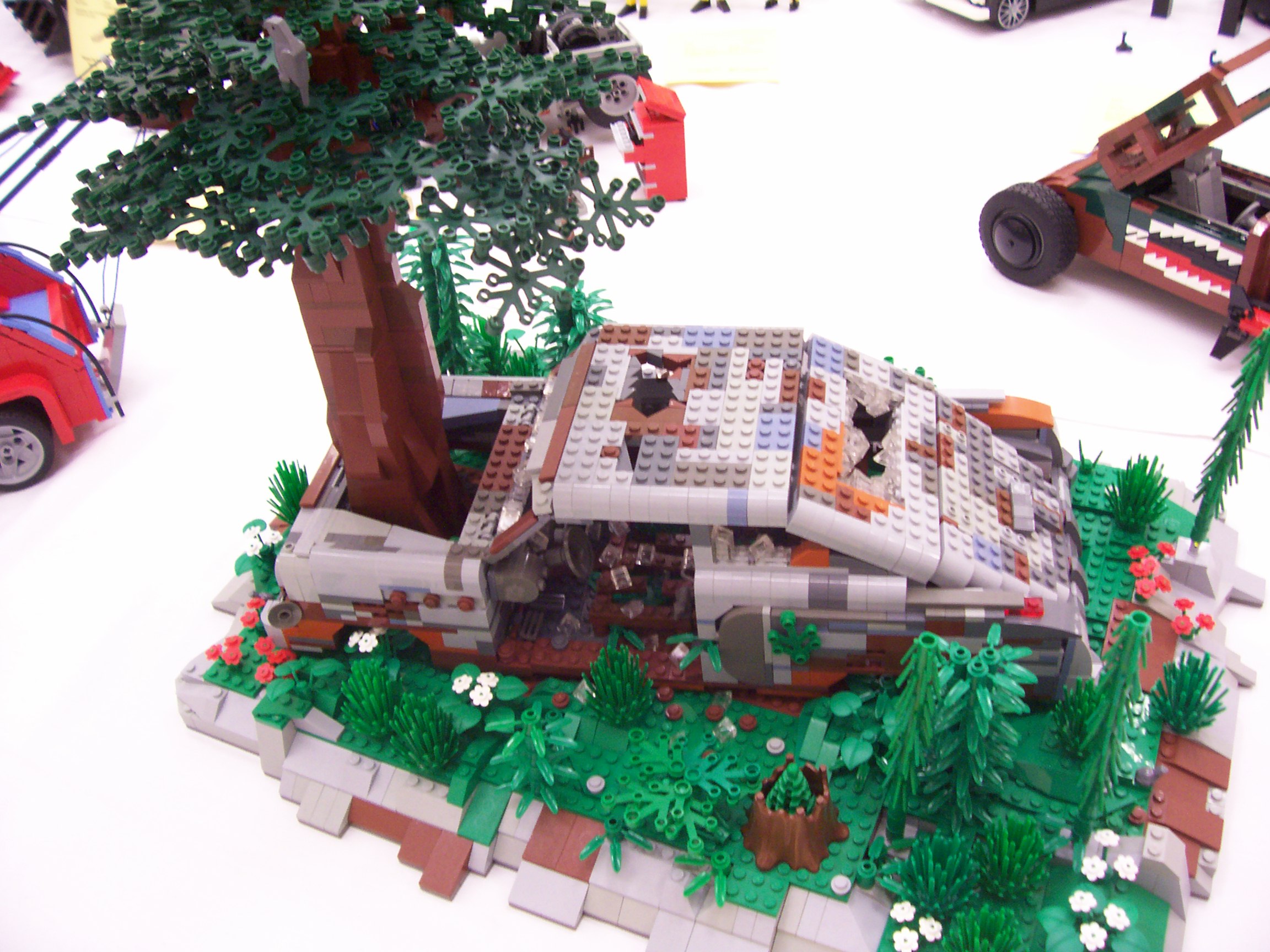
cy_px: 476
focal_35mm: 34
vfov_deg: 41.8
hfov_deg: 54.0
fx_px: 1247
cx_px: 635
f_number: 2.7
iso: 160
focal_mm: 5.6
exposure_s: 1/13.9
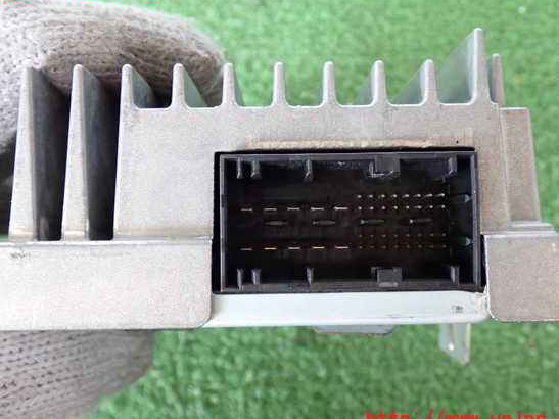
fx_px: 727
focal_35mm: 45
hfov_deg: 42.1
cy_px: 203
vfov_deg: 32.2
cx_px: 290
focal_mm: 7.31
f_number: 2.8
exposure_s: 1/40
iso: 800
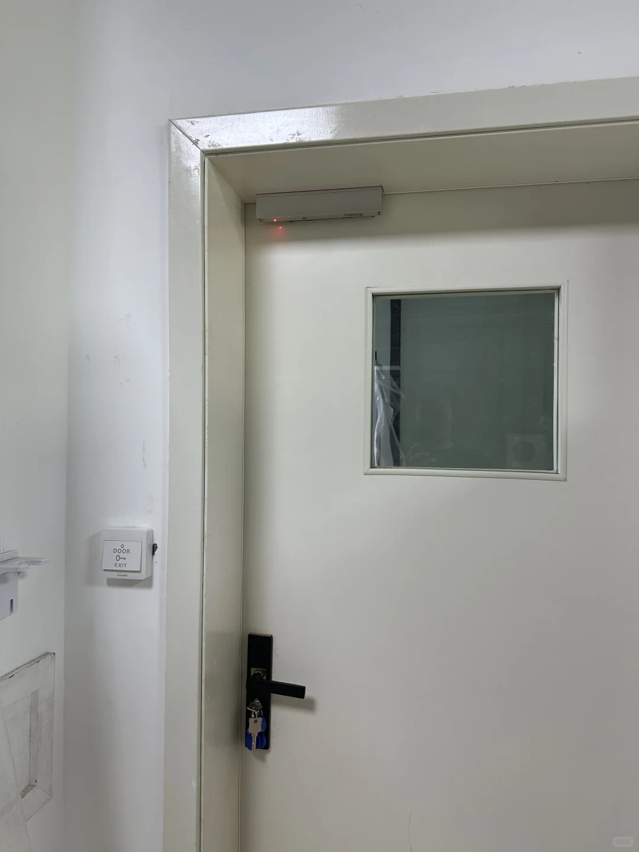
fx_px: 591
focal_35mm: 24
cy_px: 426
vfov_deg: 71.6
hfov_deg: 56.8
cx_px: 320
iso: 125
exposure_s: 1/100
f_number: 1.78
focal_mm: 6.86
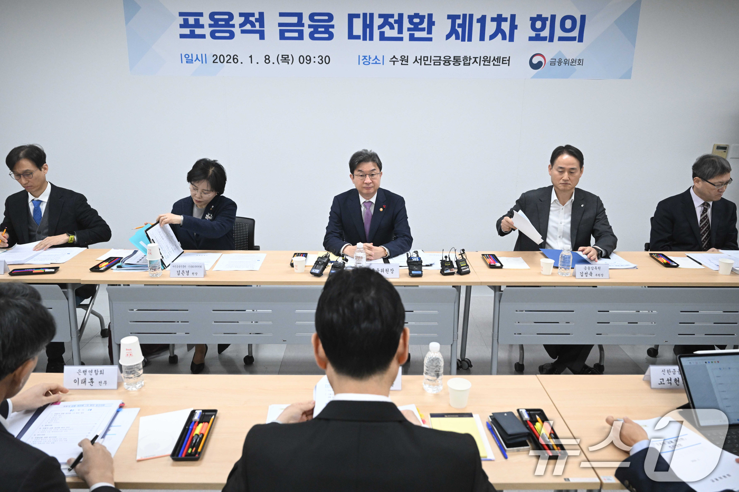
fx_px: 564
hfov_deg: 66.4
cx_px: 370
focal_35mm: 28
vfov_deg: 47.1
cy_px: 246
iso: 4000
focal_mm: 27.5
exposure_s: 1/320
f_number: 5
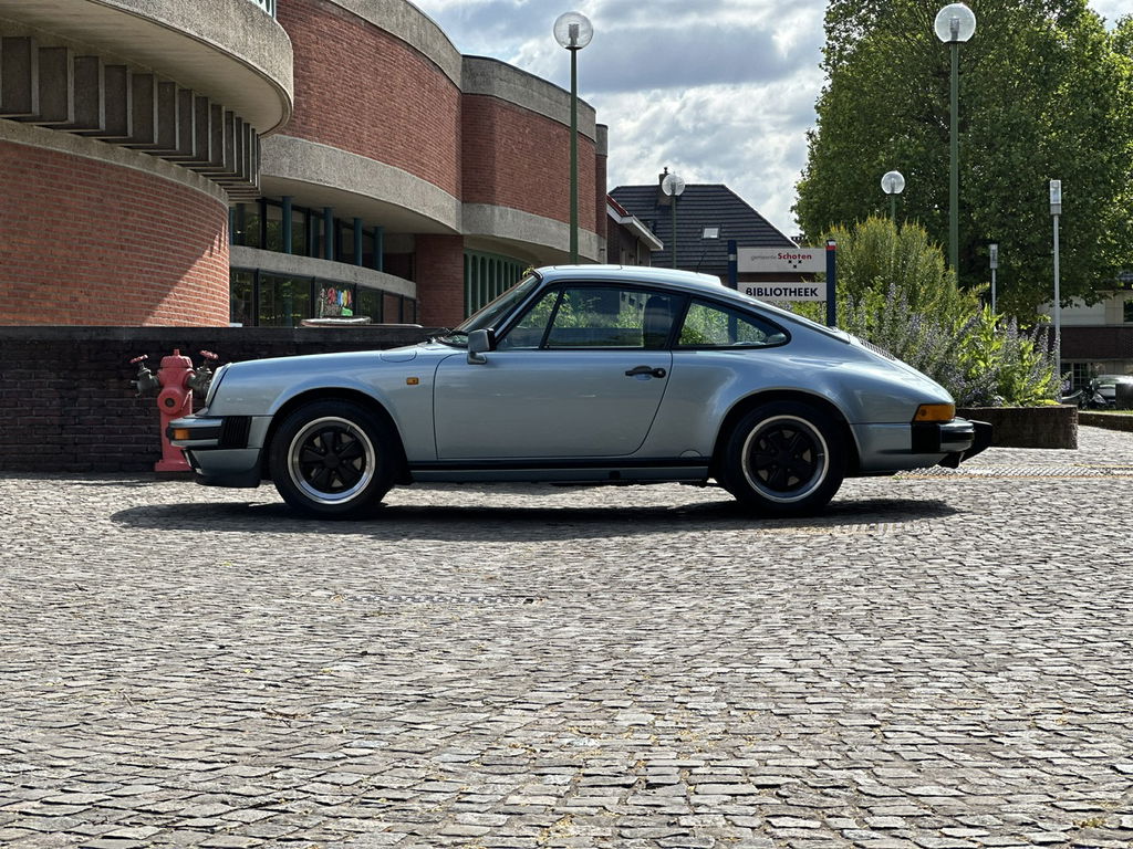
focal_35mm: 77
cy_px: 424
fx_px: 2520
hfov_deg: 25.3
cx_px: 566
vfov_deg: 19.1
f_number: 2.8
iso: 32
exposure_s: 1/501
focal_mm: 9
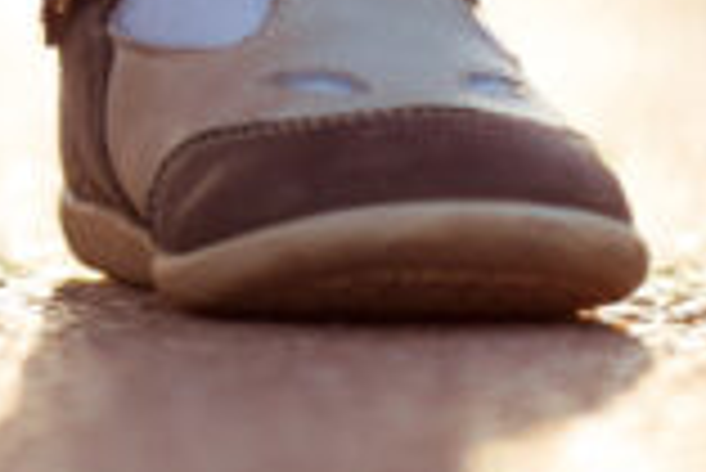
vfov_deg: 3.5
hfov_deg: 5.3
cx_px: -513
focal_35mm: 382
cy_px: -933
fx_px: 7498
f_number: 2
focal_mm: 50
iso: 200
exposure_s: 1/100
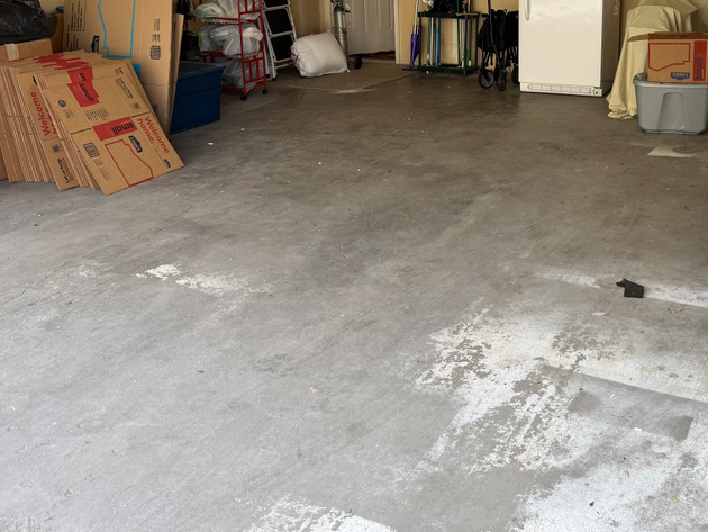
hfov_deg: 46.8
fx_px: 798
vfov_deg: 35.8
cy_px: 116
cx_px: 491
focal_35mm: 39
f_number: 1.78
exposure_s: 1/341
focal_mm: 6.76
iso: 80
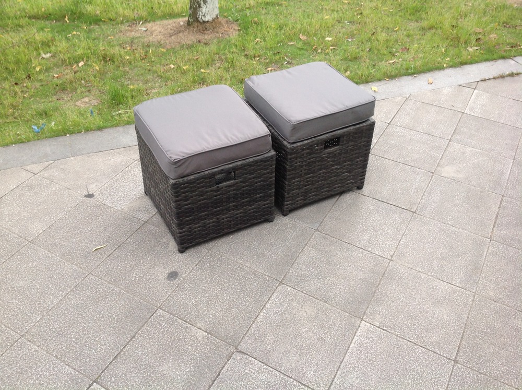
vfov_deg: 40.6
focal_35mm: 35
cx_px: 261
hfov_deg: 52.7
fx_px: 527
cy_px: 195
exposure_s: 1/15
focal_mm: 4.28
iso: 64
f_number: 2.4
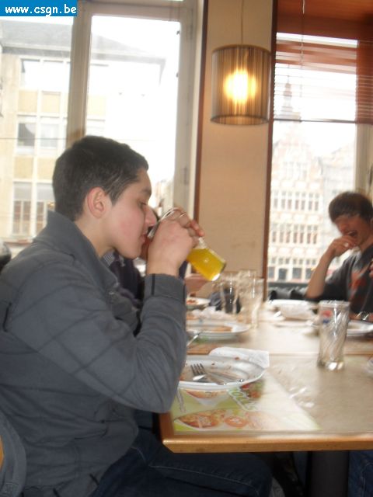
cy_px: 248
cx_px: 186
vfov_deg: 52.6
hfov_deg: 40.7
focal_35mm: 35
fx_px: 503
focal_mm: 6.3
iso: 200
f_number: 3.2
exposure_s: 1/45
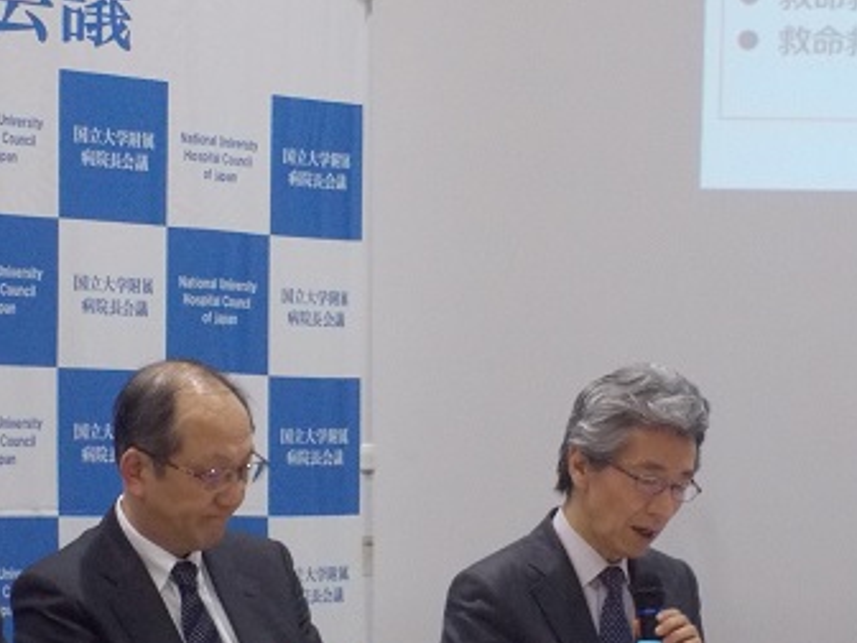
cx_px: 525
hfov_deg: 13.6
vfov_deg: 10.2
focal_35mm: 145
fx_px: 3590
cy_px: 441
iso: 400
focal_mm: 12.3
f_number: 5.9
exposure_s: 1/25
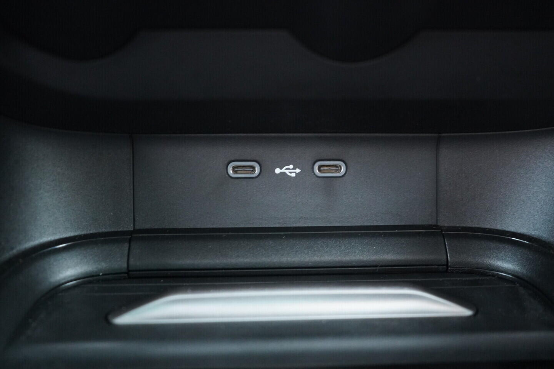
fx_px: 554
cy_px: 184
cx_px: 277
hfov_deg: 53.1
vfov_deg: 36.9
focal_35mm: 36
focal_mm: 24
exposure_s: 1/40
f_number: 2.8
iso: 3200
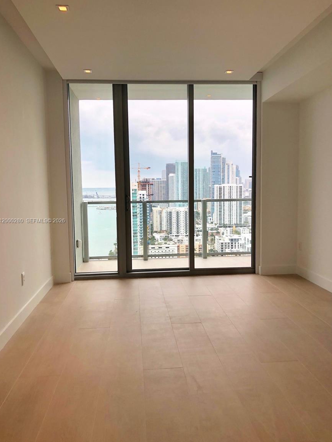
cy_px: 221
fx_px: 371
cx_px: 166
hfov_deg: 48.2
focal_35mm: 29
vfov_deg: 61.7
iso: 20
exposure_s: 1/426
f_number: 1.8
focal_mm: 4
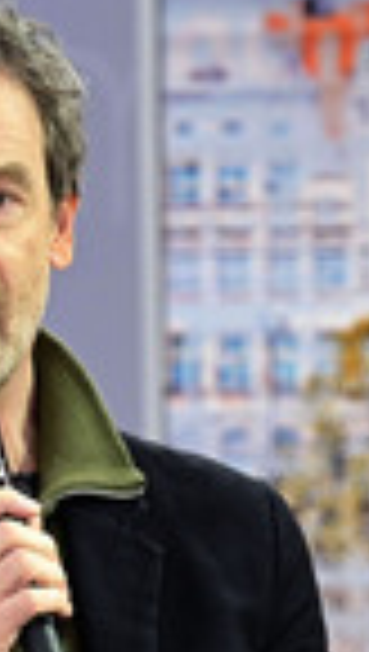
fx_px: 9857
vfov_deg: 3.8
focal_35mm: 569
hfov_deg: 2.1
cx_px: -65
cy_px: 589
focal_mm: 175
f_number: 4
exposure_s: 1/320
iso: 800
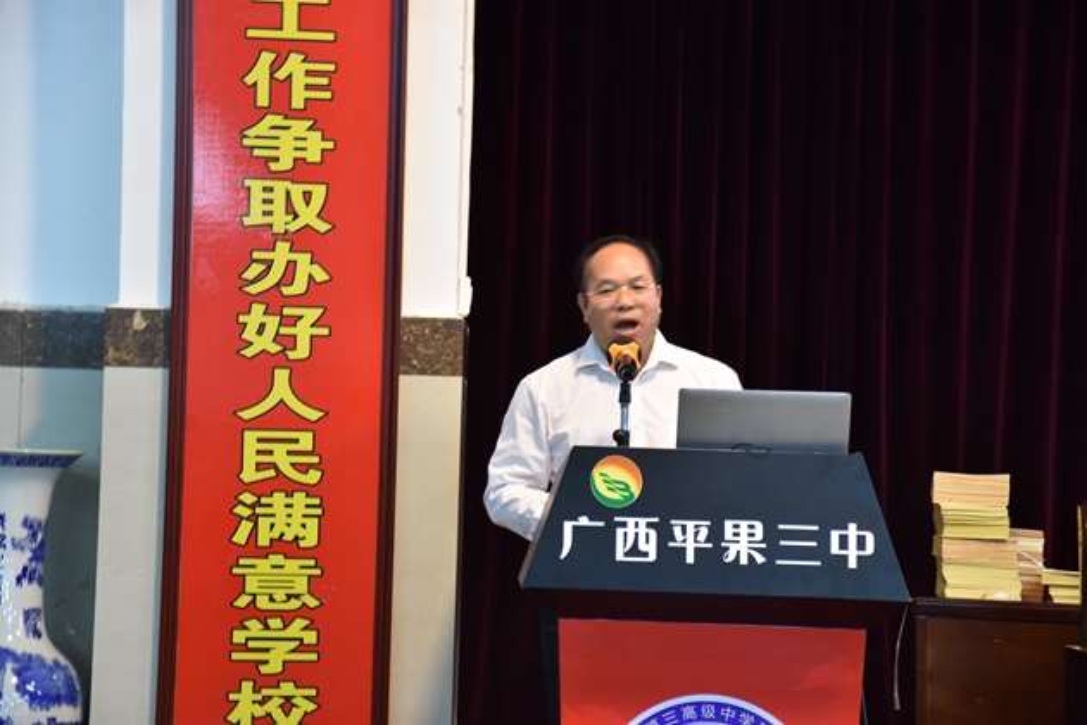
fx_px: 3849
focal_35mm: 128
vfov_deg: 10.8
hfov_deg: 16.1
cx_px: 544
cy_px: 362
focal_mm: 85
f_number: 5.6
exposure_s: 1/8
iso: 400
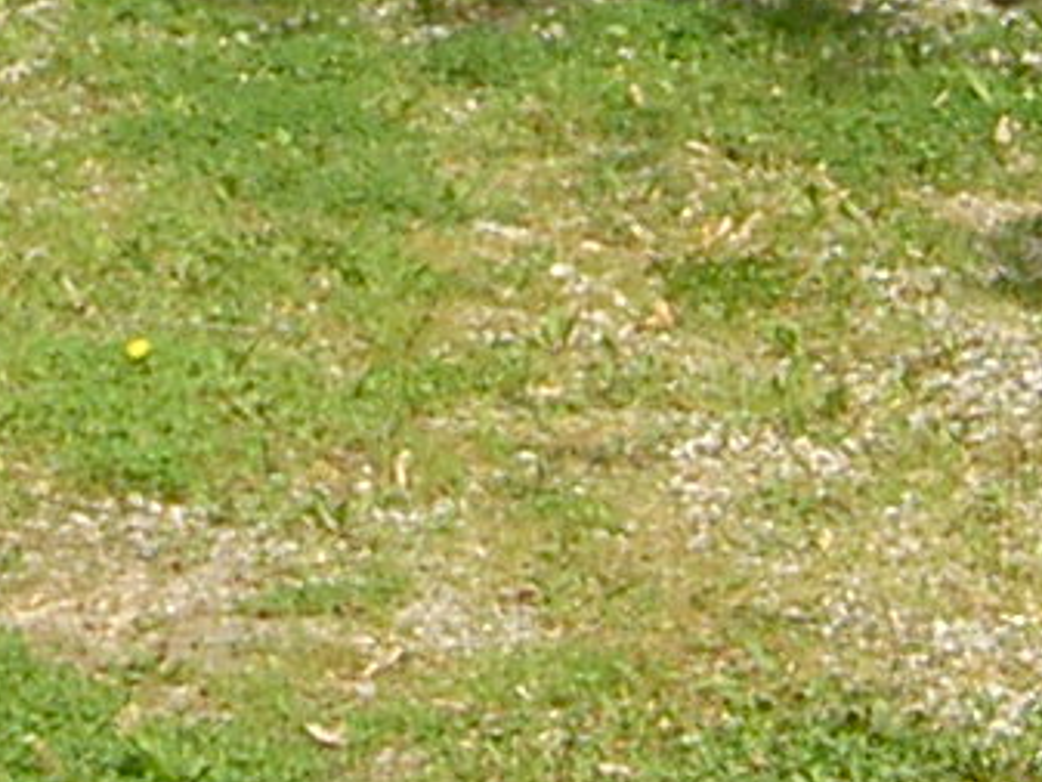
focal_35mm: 229
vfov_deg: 6.4
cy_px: -473
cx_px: 306
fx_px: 6896
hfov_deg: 8.6
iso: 50
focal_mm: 5.6
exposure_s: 1/320
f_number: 4.7
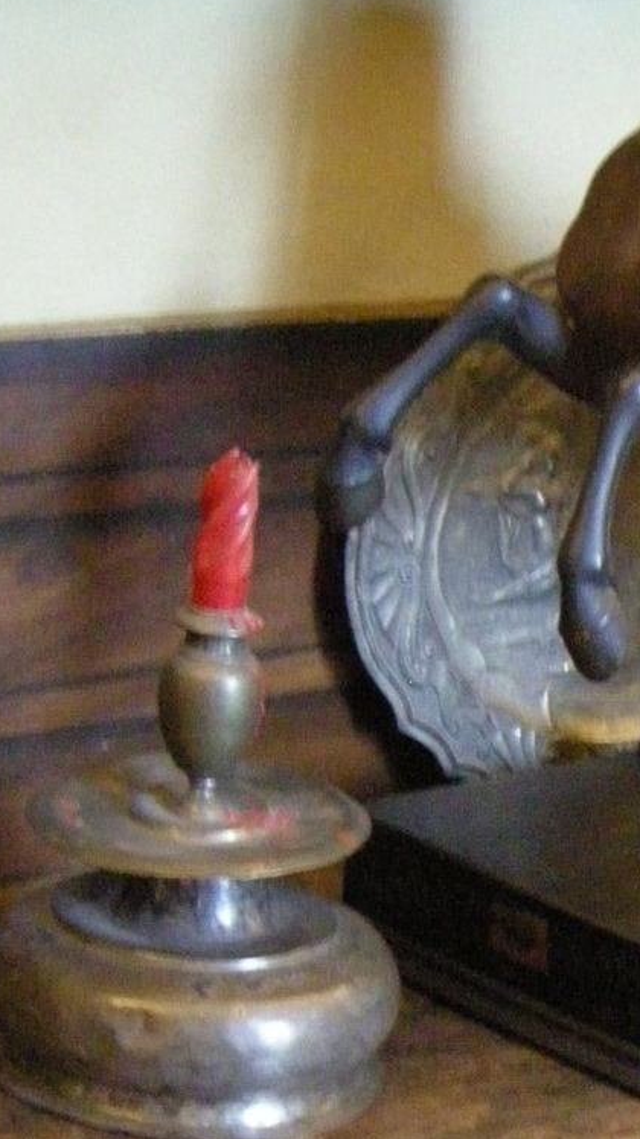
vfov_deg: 18.7
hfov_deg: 10.6
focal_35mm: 112
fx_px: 3380
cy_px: 1076
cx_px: 838
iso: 800
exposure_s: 1/6
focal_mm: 7.5
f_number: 2.7
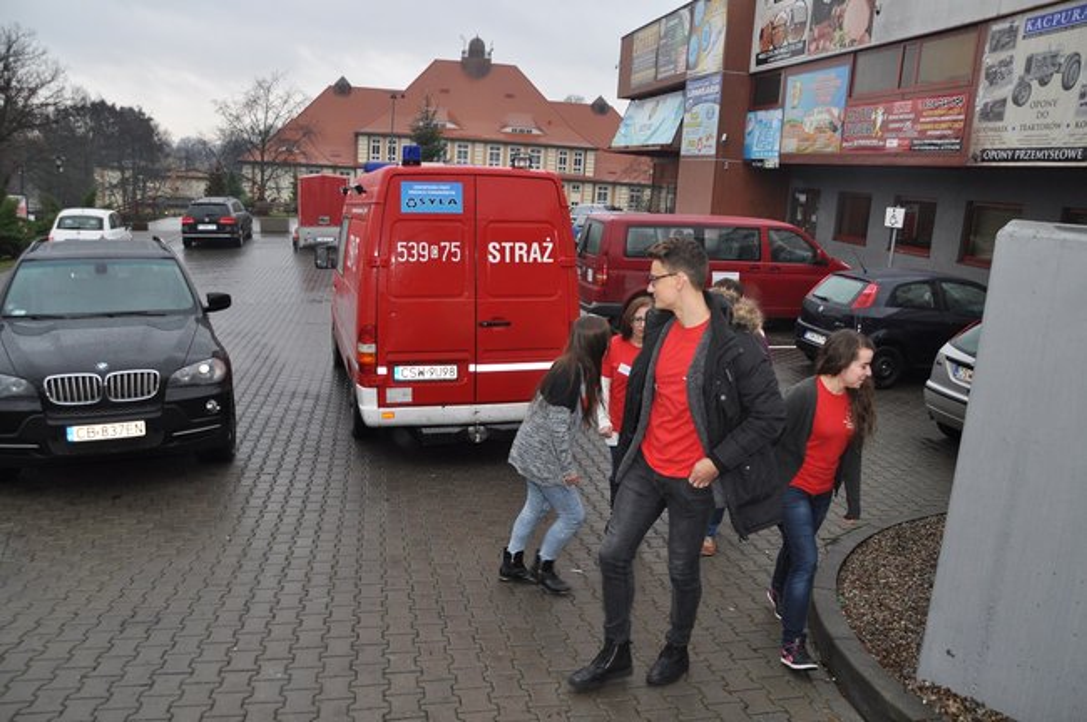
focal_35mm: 27
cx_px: 544
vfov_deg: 47.8
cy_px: 361
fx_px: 814
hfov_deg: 67.4
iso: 500
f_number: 5.6
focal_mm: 18
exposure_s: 1/125
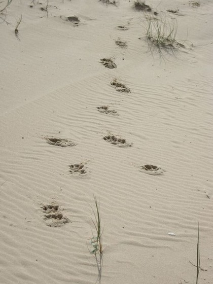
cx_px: 106
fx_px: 927
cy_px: 142
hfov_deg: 13.1
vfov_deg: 17.4
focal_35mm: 113
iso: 64
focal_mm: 23.4
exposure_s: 1/1024
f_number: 4.9
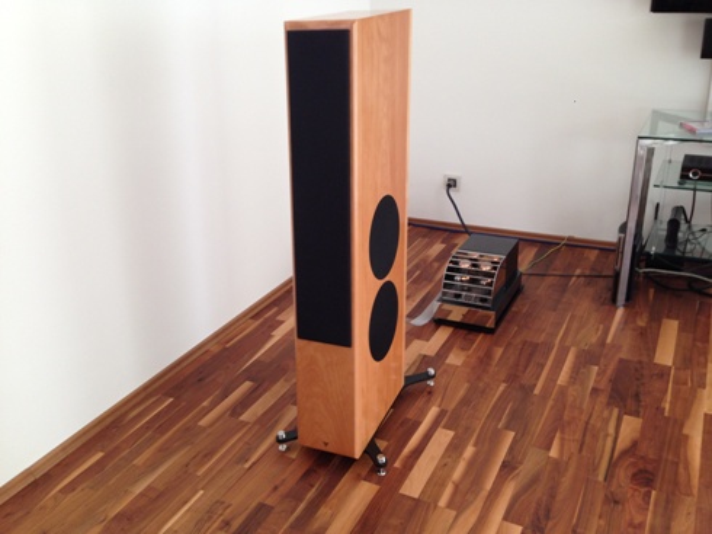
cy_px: 267
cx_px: 356
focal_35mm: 33
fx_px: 678
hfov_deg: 55.4
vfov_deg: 42.9
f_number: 2.4
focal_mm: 4.12
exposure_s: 1/20
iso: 80
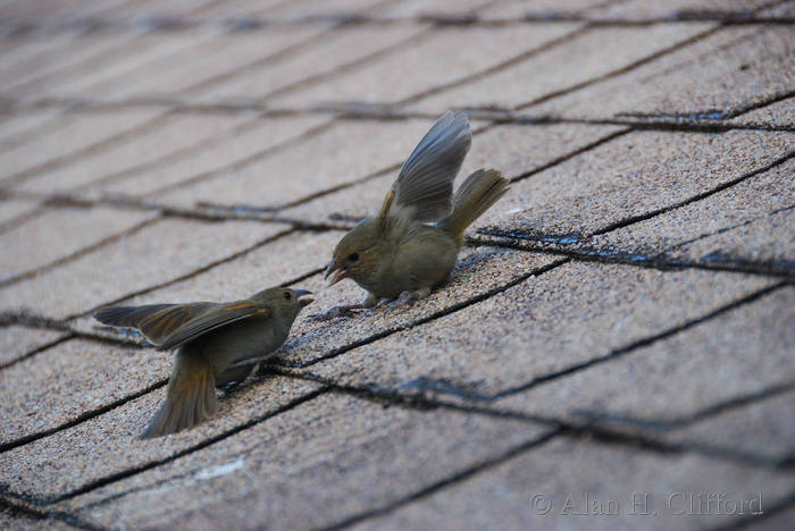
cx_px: 398
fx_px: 6630
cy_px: 266
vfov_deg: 4.6
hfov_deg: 6.9
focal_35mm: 300
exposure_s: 1/400
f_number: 5.6
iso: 720
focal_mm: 200
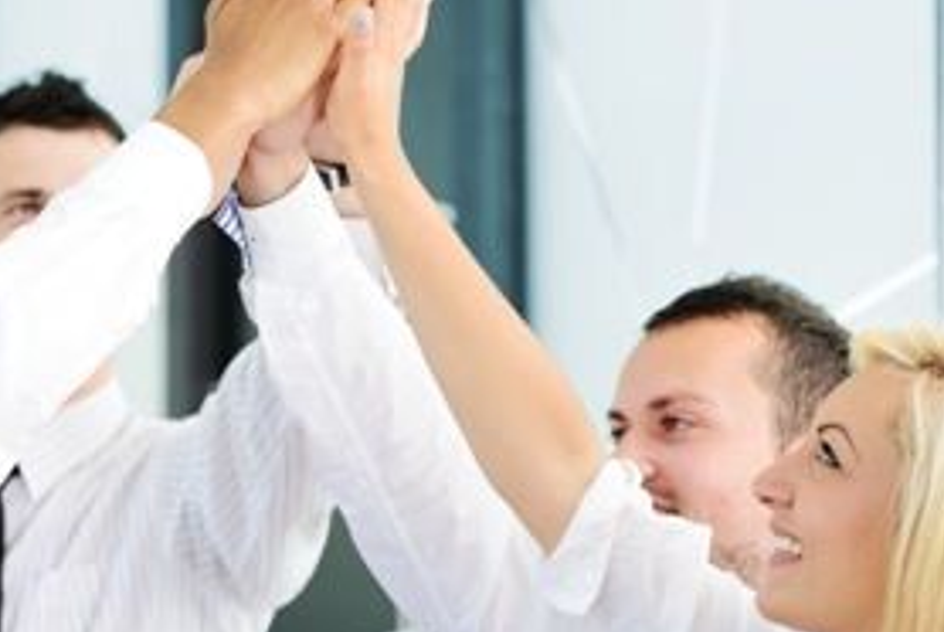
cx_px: 204
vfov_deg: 8.5
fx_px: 4226
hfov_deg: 12.7
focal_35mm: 161
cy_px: 338
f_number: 3.2
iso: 200
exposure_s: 1/160
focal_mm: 100
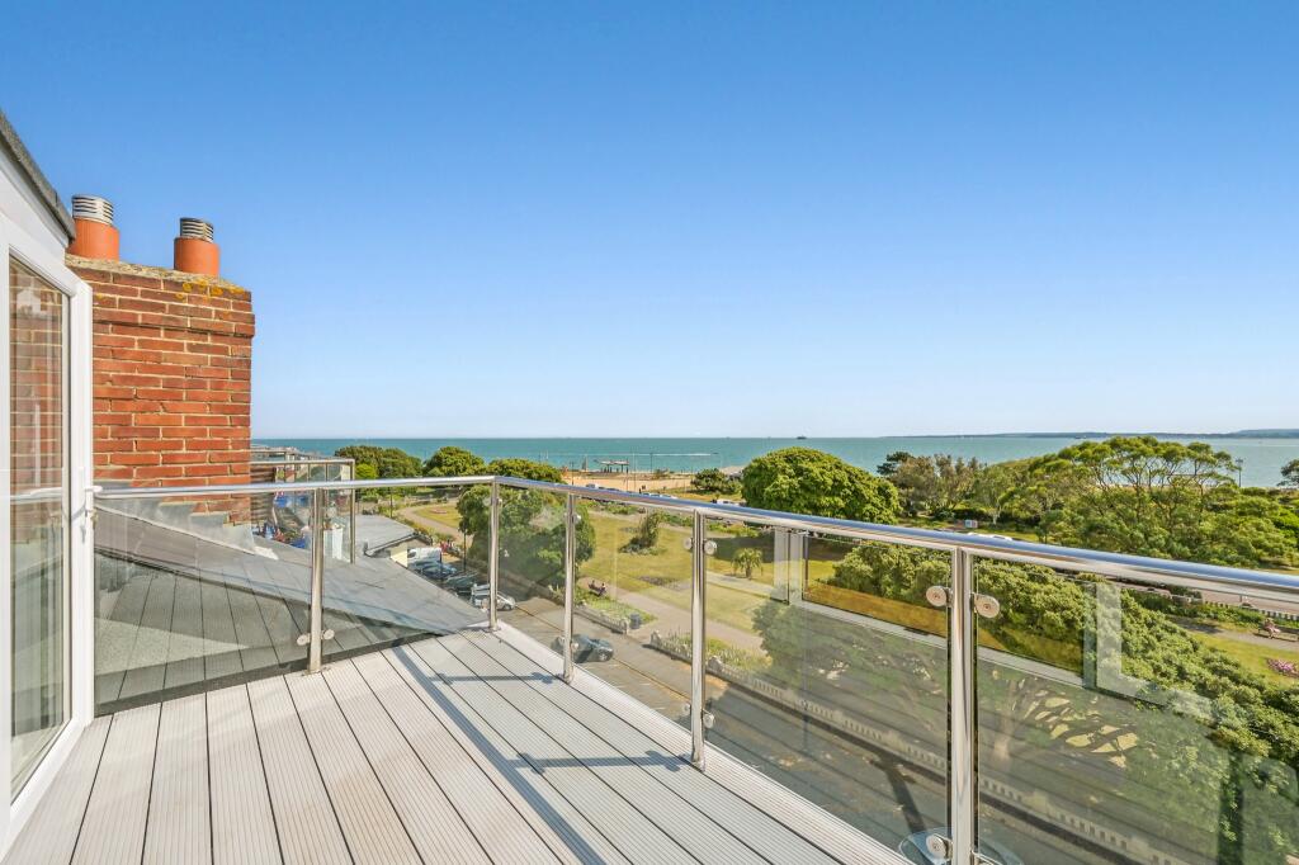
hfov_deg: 104.3
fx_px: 505
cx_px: 650
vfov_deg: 81.2
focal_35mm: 14
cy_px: 432
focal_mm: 14
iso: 100
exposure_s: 1/60
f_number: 22
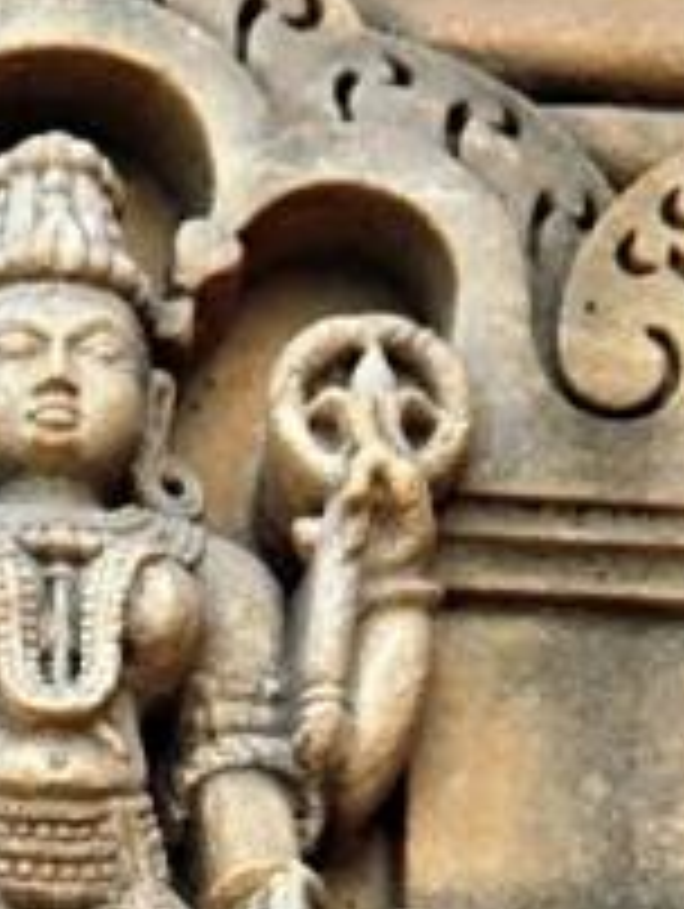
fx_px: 8623
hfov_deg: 4.5
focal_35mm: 328
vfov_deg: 6.0
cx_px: 144
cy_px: 914
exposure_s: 1/141
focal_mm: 26.8
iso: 80
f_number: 5
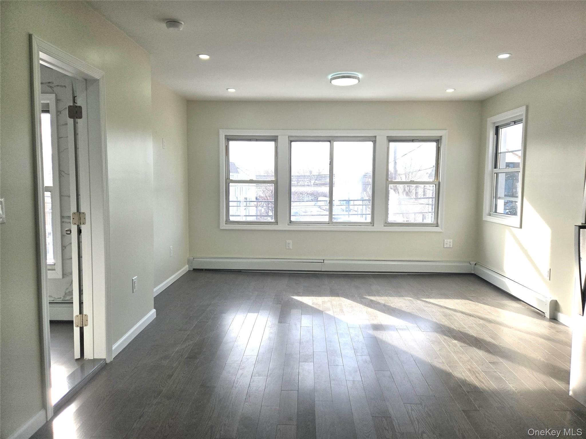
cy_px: 220
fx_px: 389
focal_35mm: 23
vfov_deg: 58.9
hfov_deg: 73.9
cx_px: 293
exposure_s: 1/1957
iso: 80
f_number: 1.8
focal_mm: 5.4
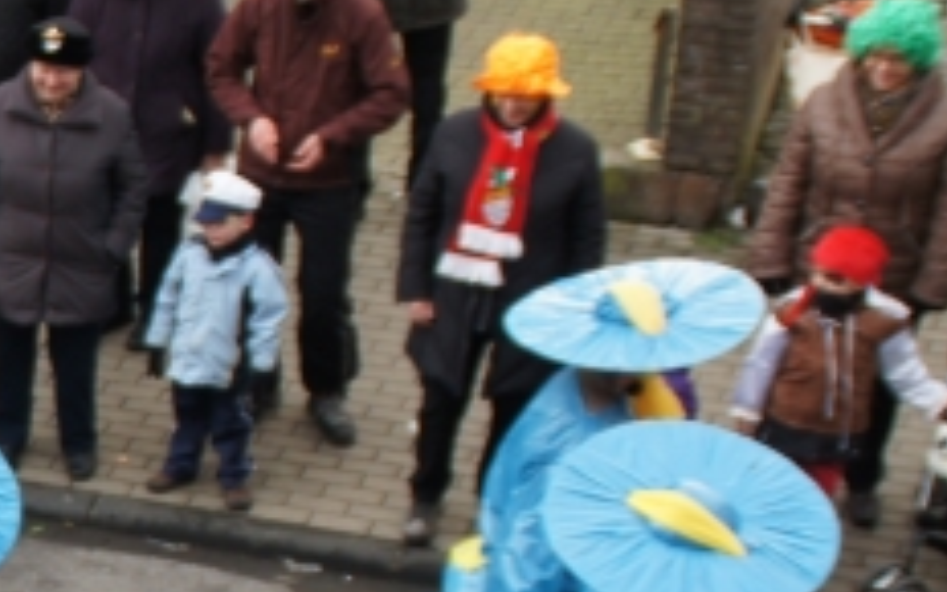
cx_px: -490
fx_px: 4284
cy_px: 584
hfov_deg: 12.0
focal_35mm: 166
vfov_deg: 7.9
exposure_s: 1/50
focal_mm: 28
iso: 200
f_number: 4
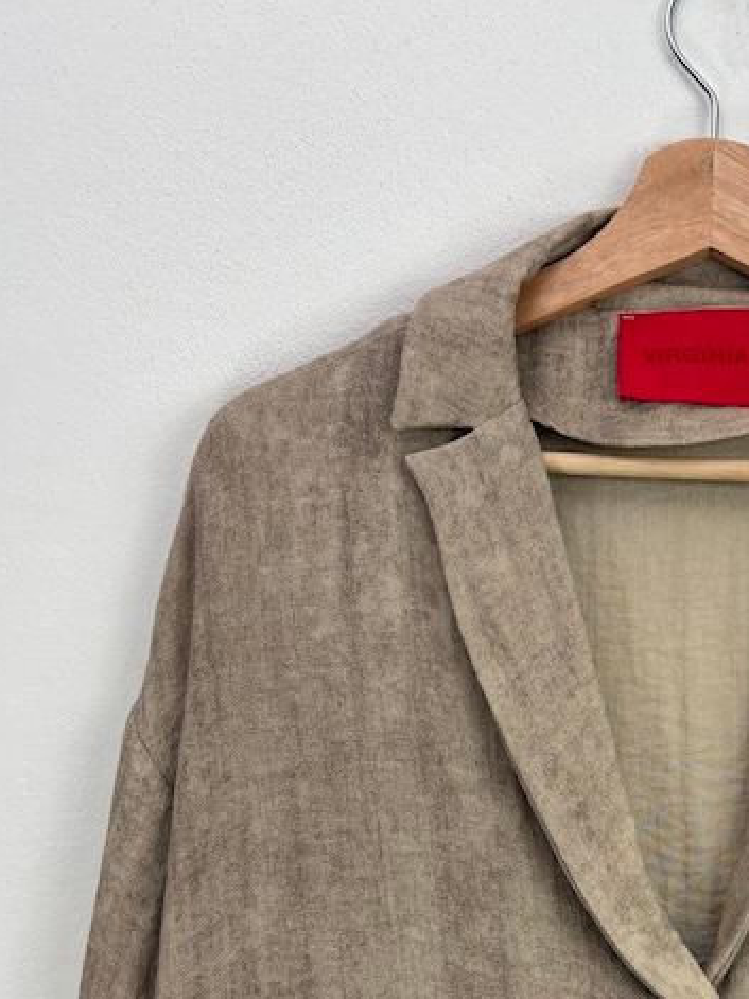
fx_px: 1559
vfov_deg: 33.2
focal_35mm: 54
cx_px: 700
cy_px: 951
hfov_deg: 26.0
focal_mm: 5.96
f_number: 1.6
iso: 40
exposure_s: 1/100
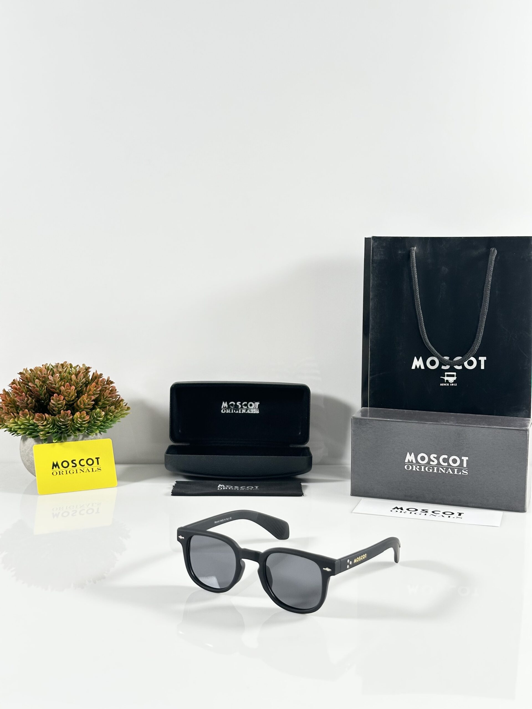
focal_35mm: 48
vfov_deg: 39.7
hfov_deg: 30.3
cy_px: 354
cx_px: 266
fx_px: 984
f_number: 1.78
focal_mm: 6.86
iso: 64
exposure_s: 1/50
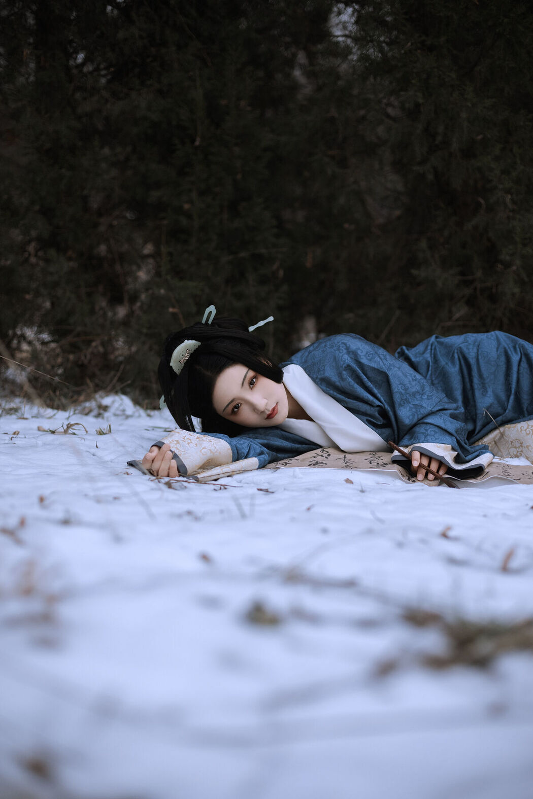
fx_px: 1110
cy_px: 400
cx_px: 266
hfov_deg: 27.0
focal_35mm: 50
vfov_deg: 39.6
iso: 100
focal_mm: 50
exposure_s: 1/500
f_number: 2
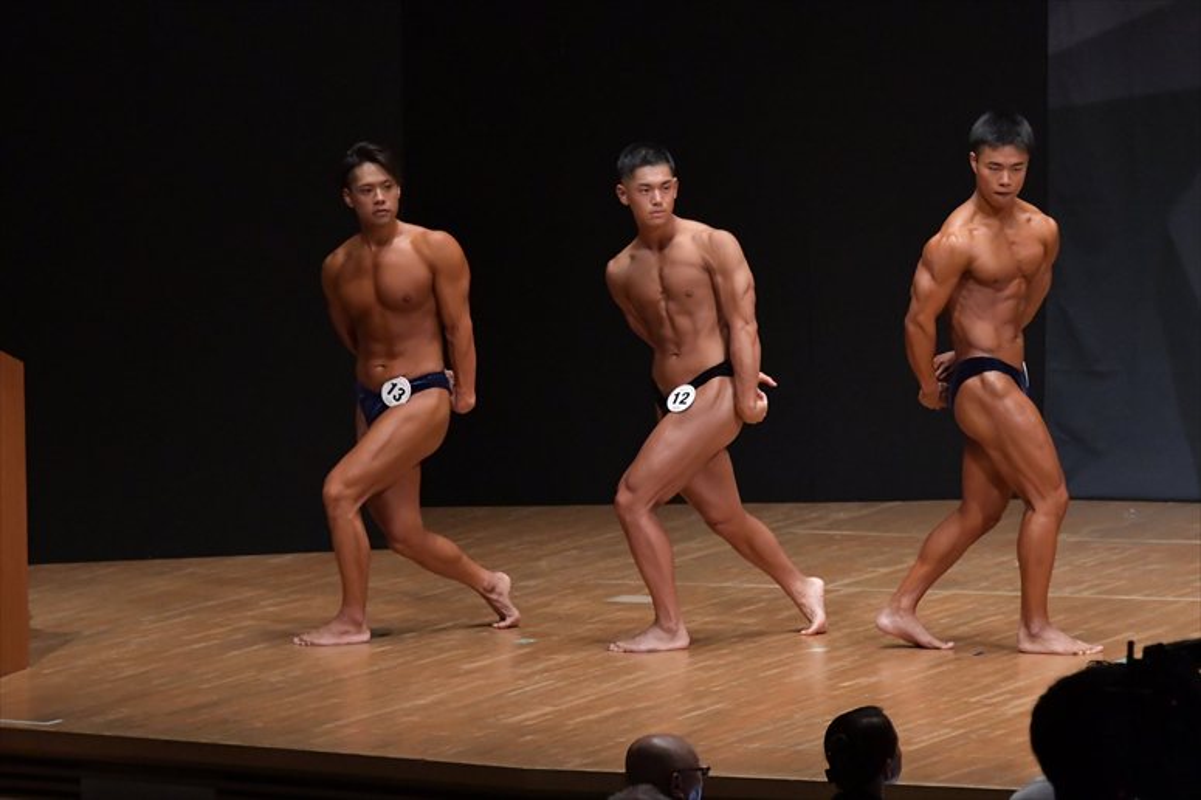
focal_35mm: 225
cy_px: 400
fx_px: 7503
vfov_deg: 6.1
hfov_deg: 9.2
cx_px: 600
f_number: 5.6
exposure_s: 1/400
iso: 6400
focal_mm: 150
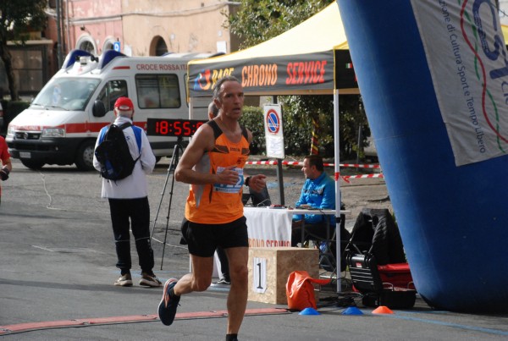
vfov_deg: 12.2
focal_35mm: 112
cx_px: 254
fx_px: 1591
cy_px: 170
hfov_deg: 18.1
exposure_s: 1/1600
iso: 1000
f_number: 5.6
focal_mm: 75
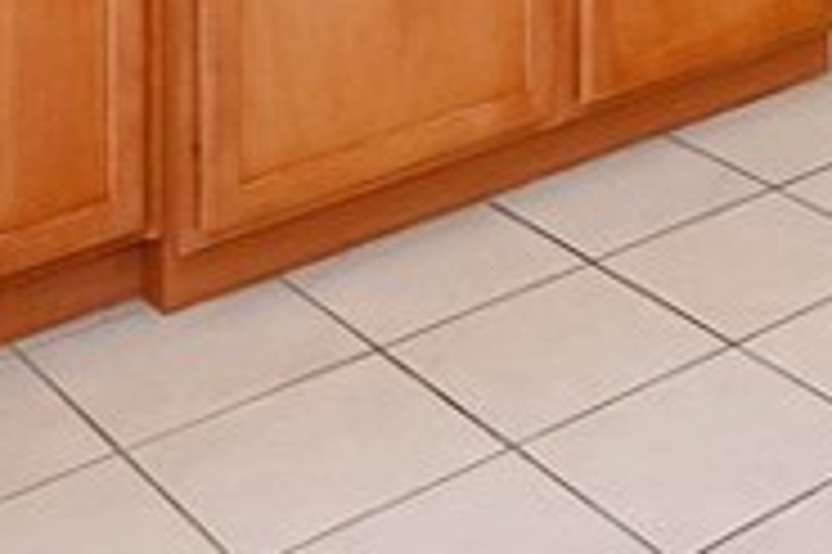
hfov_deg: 22.1
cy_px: -685
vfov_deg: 13.2
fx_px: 1916
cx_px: 1066
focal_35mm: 83
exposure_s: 1/250
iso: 800
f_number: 8
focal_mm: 10
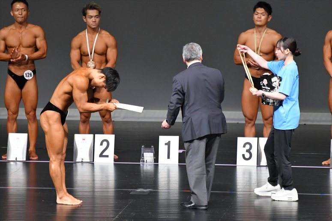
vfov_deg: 4.4
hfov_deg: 6.5
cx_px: 166
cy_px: 110
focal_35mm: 315
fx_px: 2904
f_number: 5.6
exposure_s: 1/400
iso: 5000
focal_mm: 210
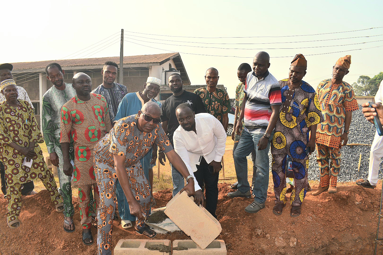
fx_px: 287
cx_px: 192
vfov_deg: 47.9
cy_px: 128
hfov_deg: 67.4
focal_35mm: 27
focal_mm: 18
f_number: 8
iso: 100
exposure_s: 1/200
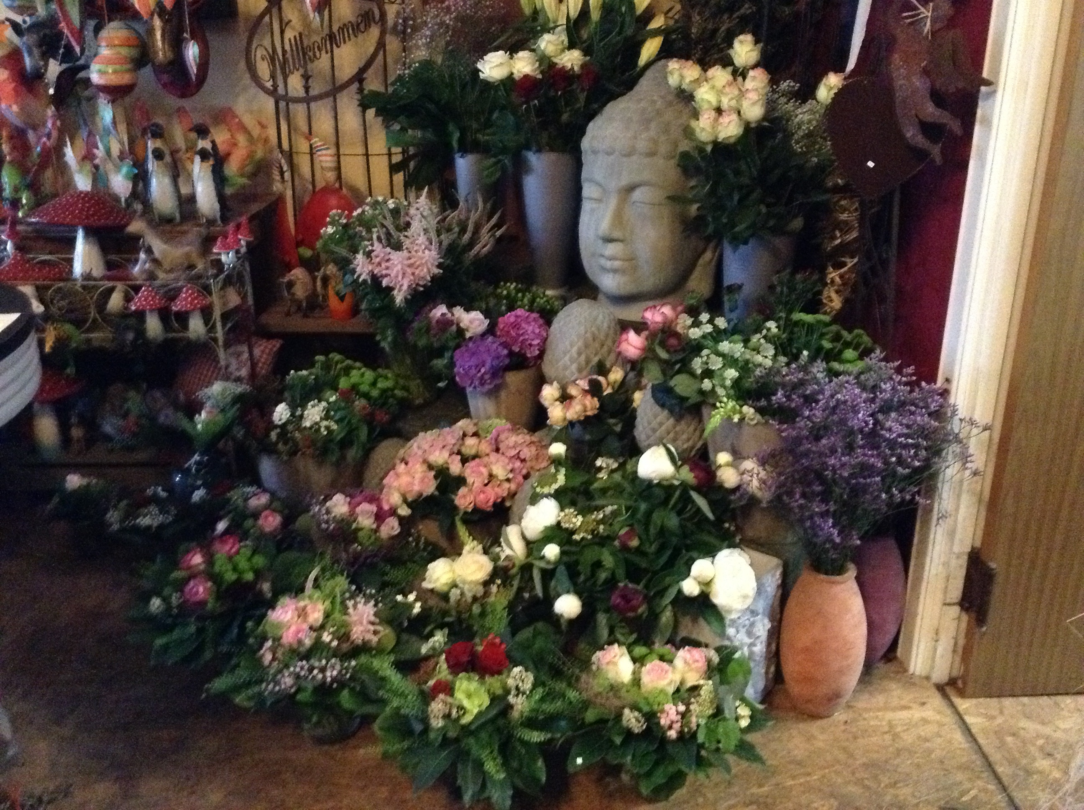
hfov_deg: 55.4
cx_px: 542
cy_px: 405
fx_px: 1032
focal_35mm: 33
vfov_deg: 42.8
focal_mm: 3.3
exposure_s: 1/15
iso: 640
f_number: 2.4
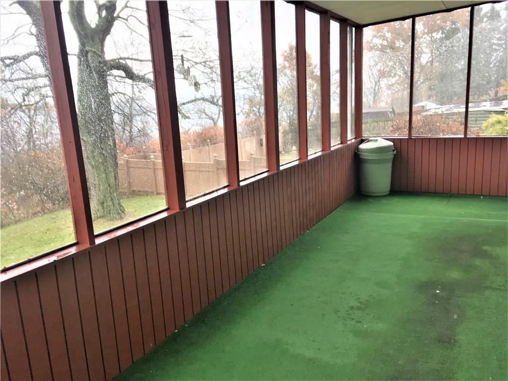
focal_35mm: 29
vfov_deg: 48.2
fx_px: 426
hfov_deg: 61.7
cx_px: 254
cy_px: 190
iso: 50
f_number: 2.2
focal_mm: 4.15
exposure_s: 1/30
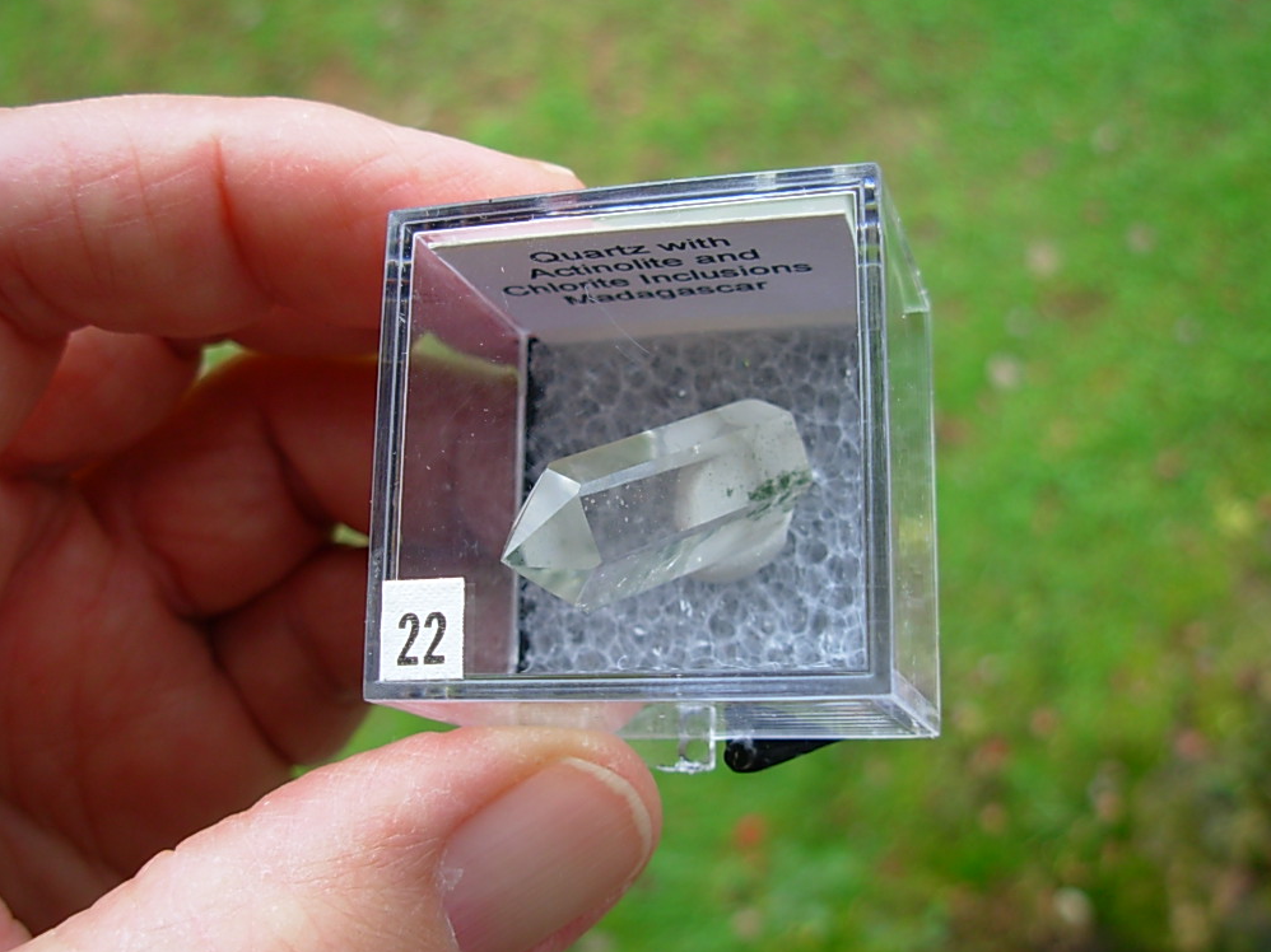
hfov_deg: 47.9
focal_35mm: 39
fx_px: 1432
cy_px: 470
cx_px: 629
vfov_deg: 36.8
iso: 50
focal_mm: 6.3
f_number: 2.9
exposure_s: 1/90.5
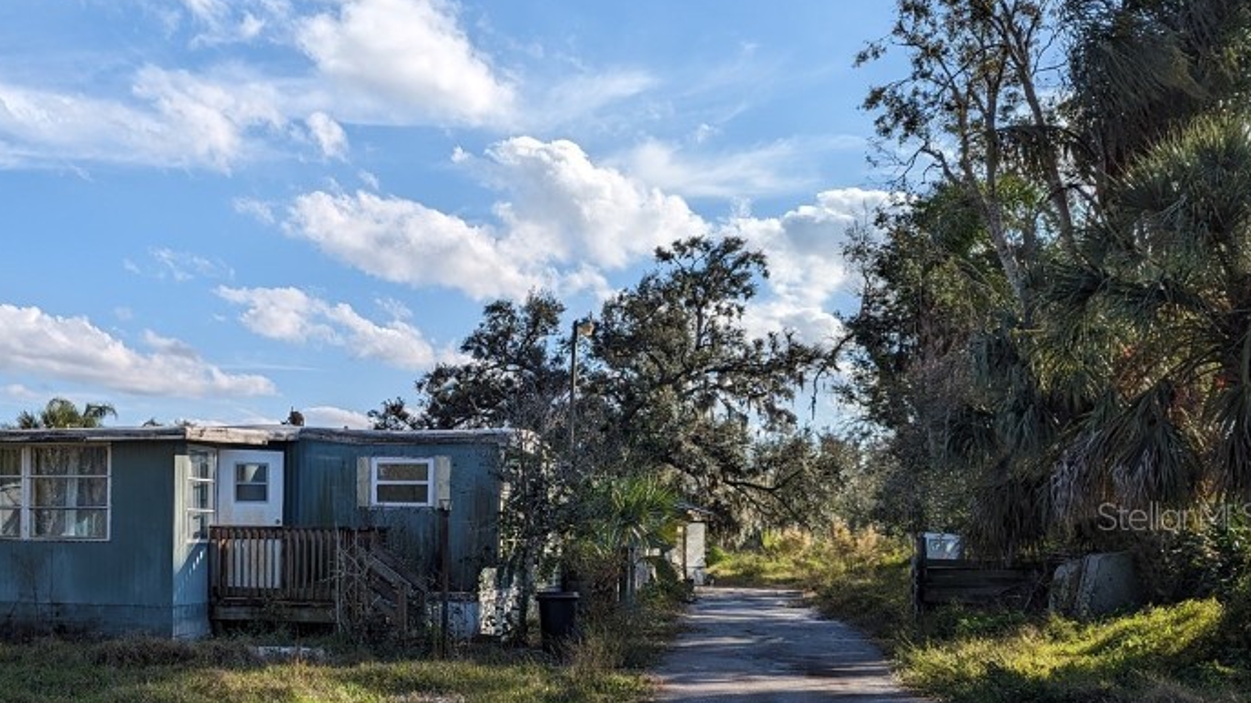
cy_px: 515
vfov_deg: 30.0
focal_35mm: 39
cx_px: 337
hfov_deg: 49.9
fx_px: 1293
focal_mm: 6.81
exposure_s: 1/2695
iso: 46
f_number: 1.85
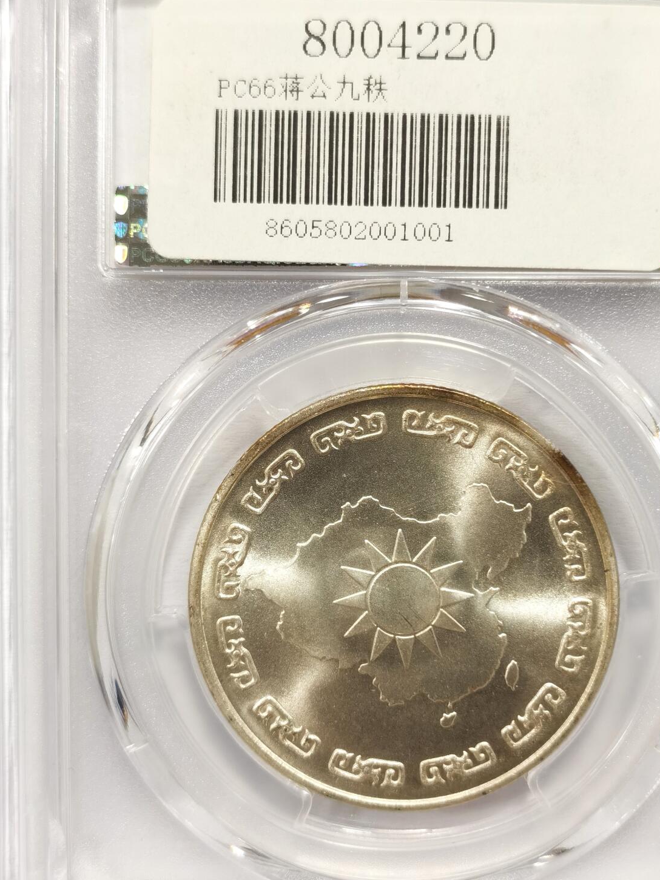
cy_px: 437
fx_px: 1704
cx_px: 399
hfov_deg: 21.9
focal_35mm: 67
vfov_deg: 29.0
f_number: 16
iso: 125
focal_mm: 5.56
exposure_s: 1/100
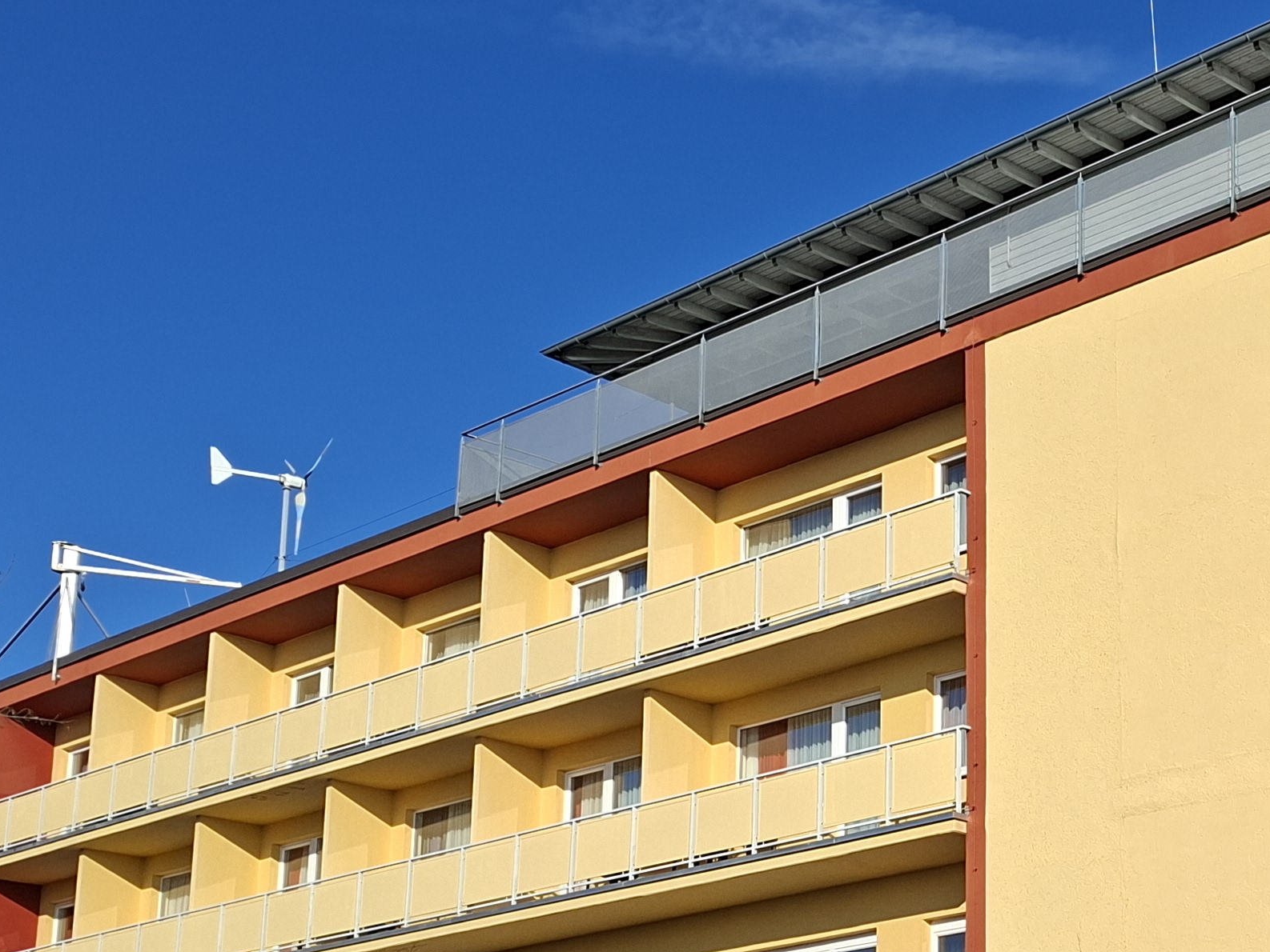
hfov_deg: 31.6
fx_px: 2128
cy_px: 829
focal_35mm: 58
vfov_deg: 24.6
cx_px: 1145
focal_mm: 5.54
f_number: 1.8
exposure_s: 1/2500
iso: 50
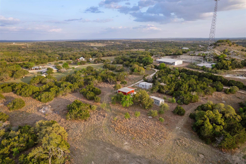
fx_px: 150
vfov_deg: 57.2
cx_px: 123
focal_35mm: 22
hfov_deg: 78.6
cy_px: 82
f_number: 2.8
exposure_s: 1/80
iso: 130
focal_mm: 8.38
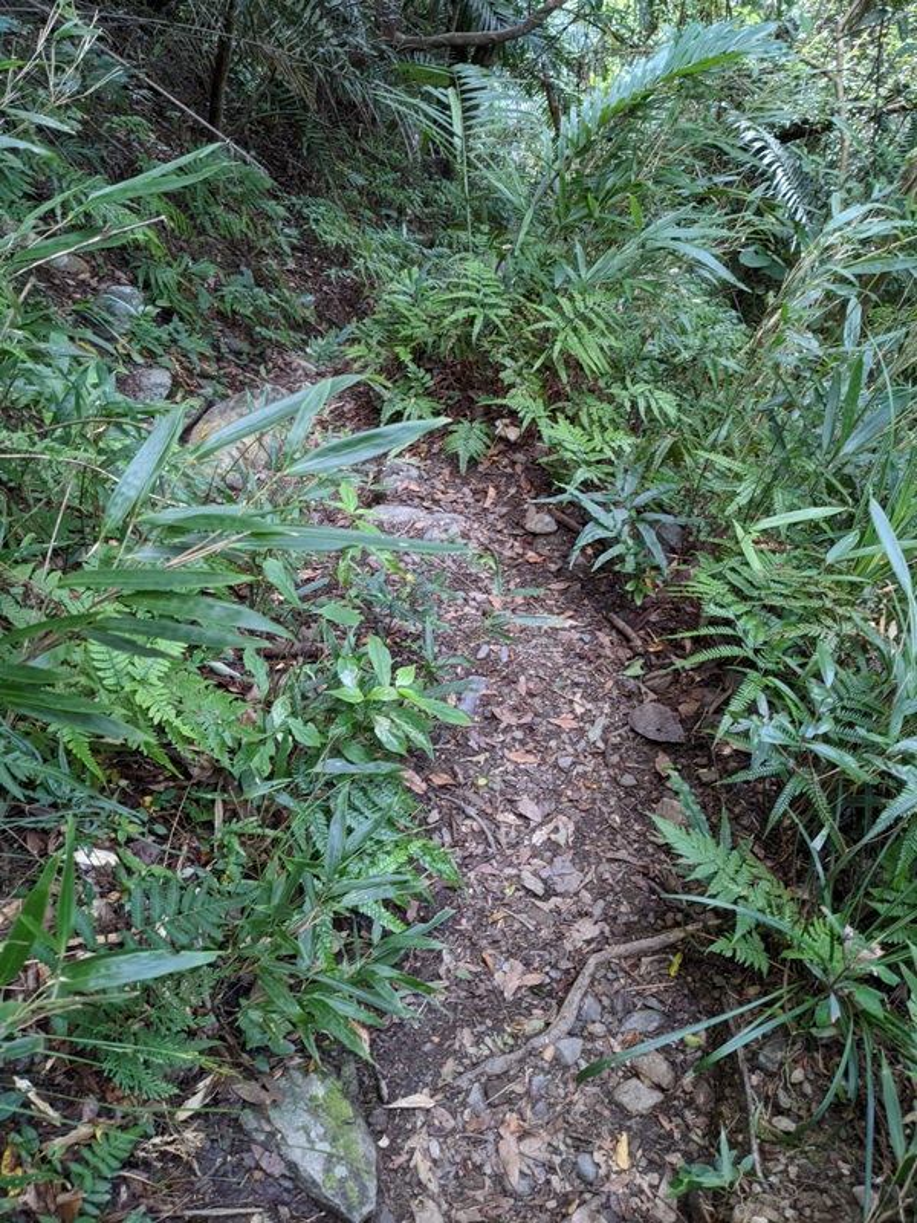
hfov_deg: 51.4
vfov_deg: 65.3
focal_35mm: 27
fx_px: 954
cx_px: 458
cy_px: 612
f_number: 1.73
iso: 289
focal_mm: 4.38
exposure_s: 1/106
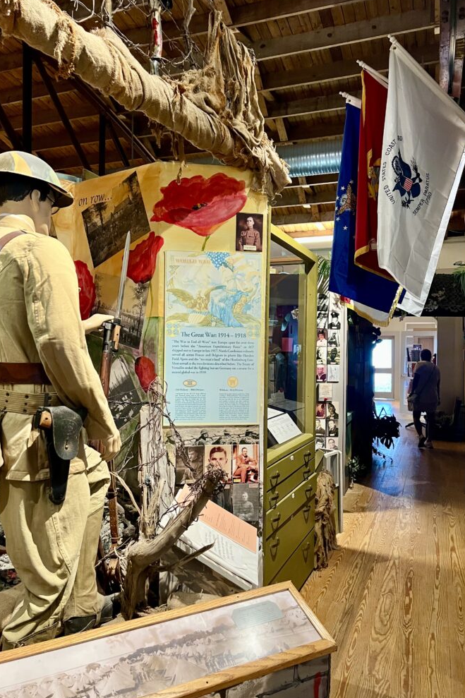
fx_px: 543
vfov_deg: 65.5
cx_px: 222
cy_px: 351
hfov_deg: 46.4
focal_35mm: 28
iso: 320
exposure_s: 1/60
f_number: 1.5
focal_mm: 5.7
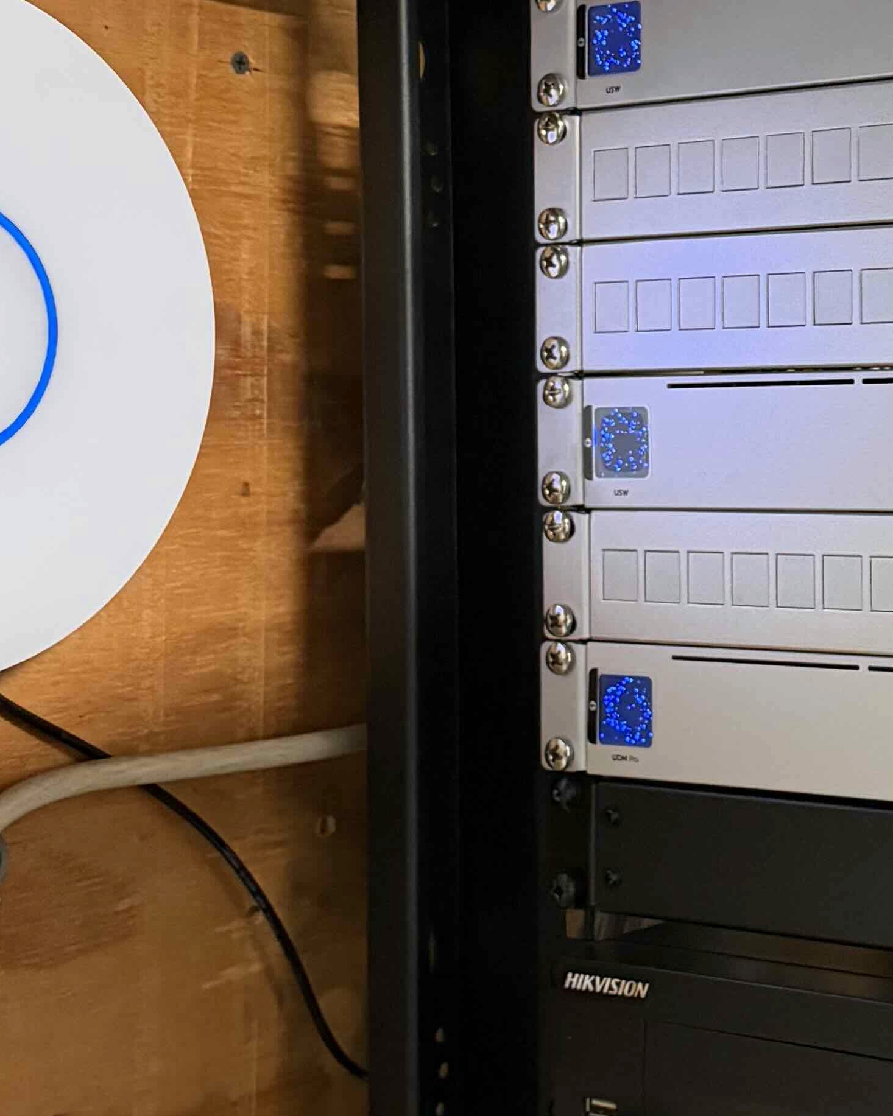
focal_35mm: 73
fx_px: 2412
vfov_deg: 25.9
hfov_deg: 20.3
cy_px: 385
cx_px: 886
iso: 640
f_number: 1.78
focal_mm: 6.76
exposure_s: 1/60
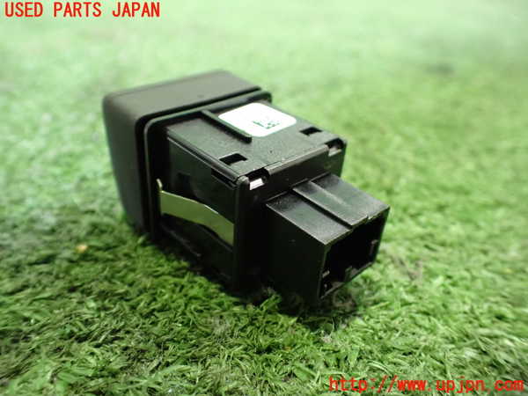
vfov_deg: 46.8
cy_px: 198
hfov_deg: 60.0
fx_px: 458
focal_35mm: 30
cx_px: 264
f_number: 2.3
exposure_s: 1/30
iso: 1250
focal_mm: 5.4
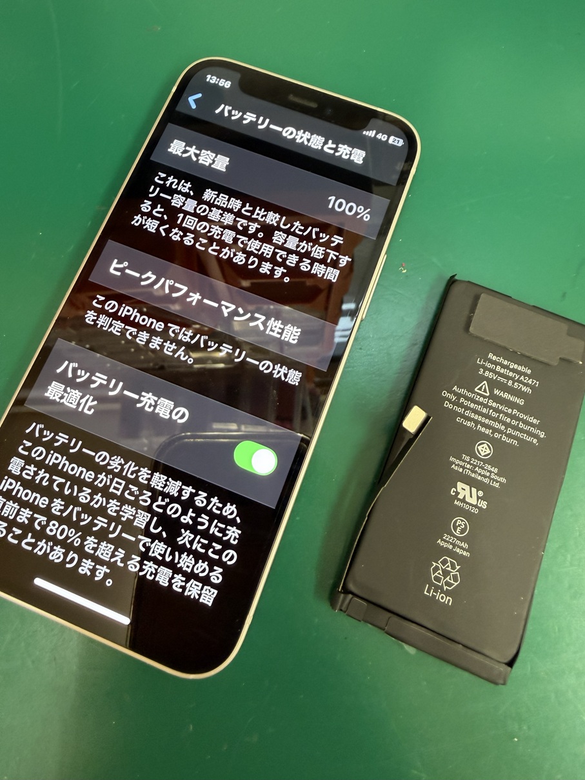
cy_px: 390
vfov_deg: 71.6
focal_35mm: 24
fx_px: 541
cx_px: 292
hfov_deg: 56.8
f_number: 2.2
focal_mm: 2.22
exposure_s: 1/50
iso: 250
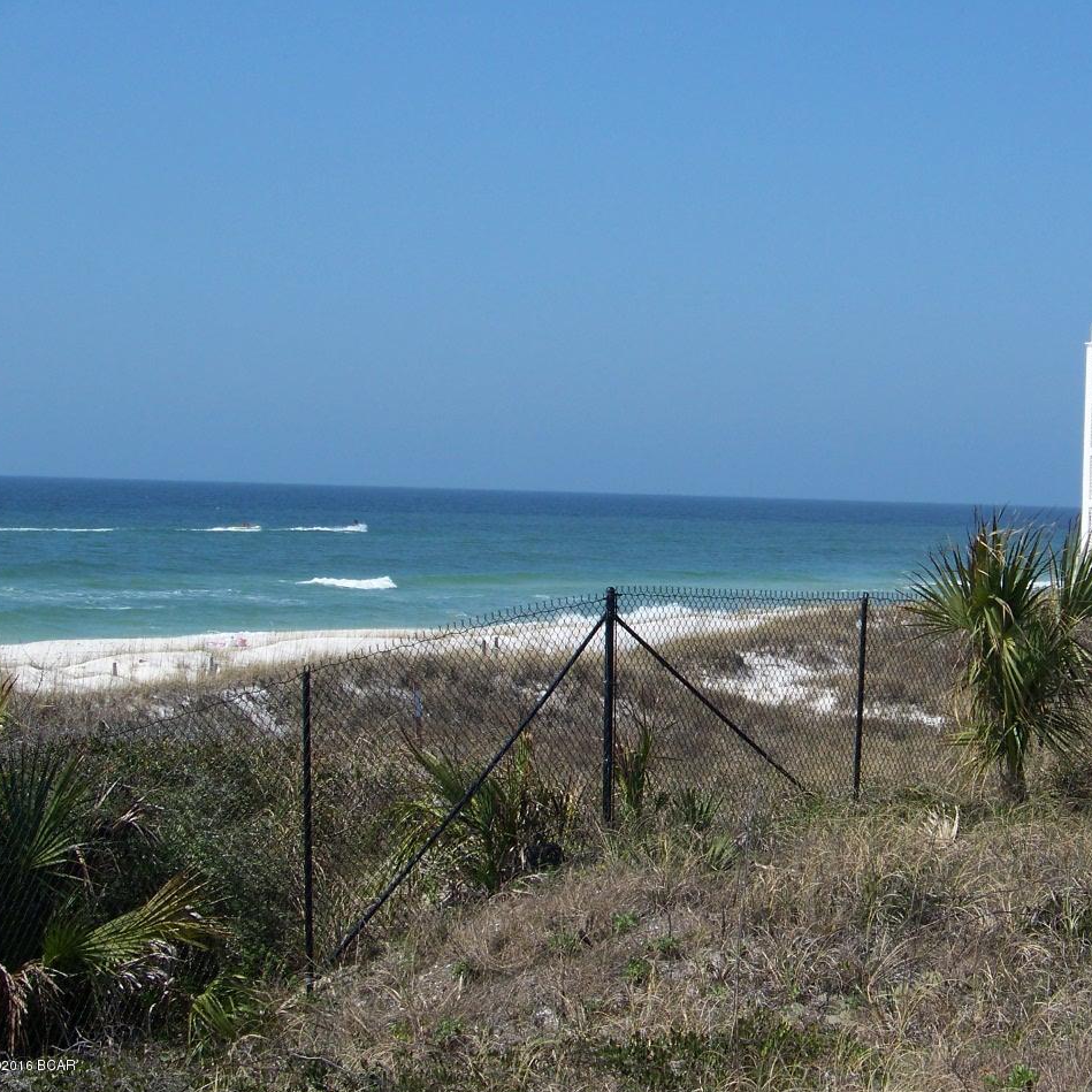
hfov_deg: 18.6
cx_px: 720
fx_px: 3319
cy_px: 551
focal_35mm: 93
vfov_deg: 18.7
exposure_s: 1/640
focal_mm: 13.2
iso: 64
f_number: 4.5
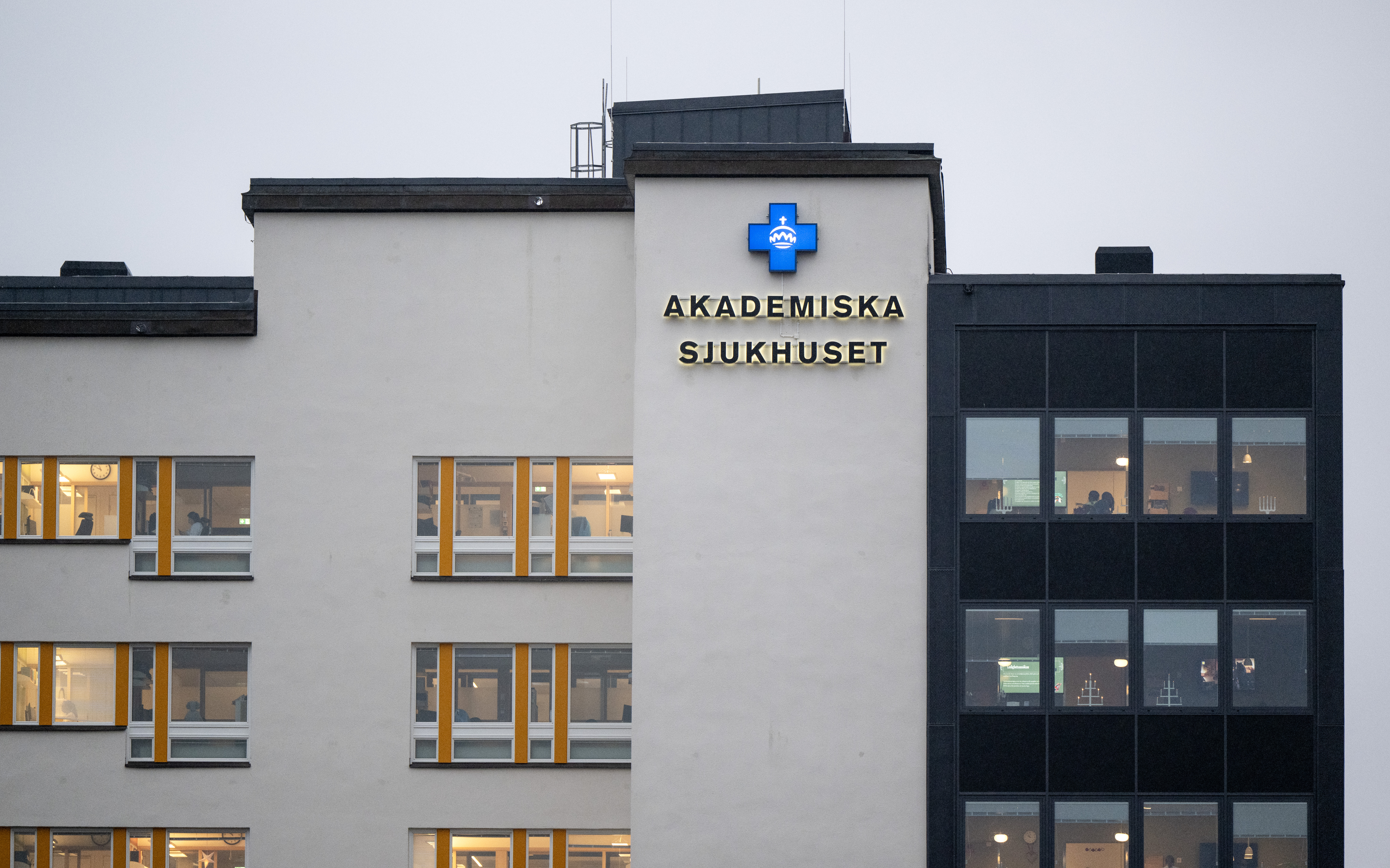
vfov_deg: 6.4
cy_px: 417
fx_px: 7728
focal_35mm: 204
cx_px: 695
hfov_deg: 10.3
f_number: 2.8
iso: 2000
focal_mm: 200
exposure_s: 1/800
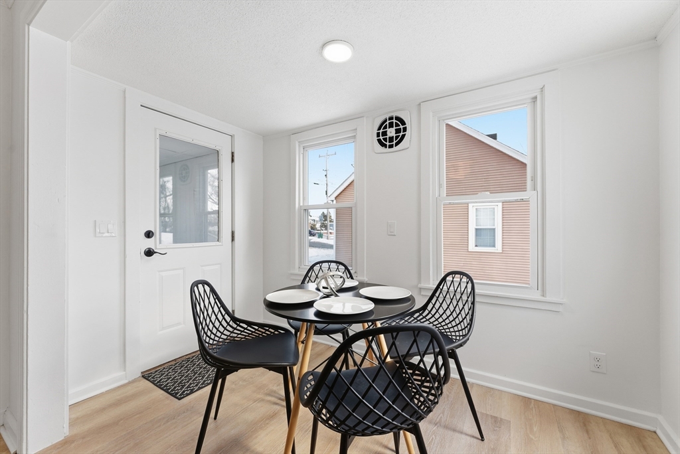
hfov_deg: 104.2
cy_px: 227
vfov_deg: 81.3
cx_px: 340
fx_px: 265
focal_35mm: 14
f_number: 8
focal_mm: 14
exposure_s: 1/80
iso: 100
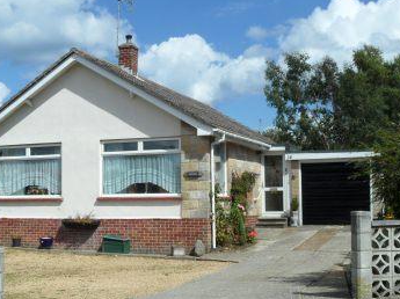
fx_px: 600
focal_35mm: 52
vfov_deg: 28.0
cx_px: 155
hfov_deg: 36.7
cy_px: 144
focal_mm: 6.5
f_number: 5.2
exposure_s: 1/750
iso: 80
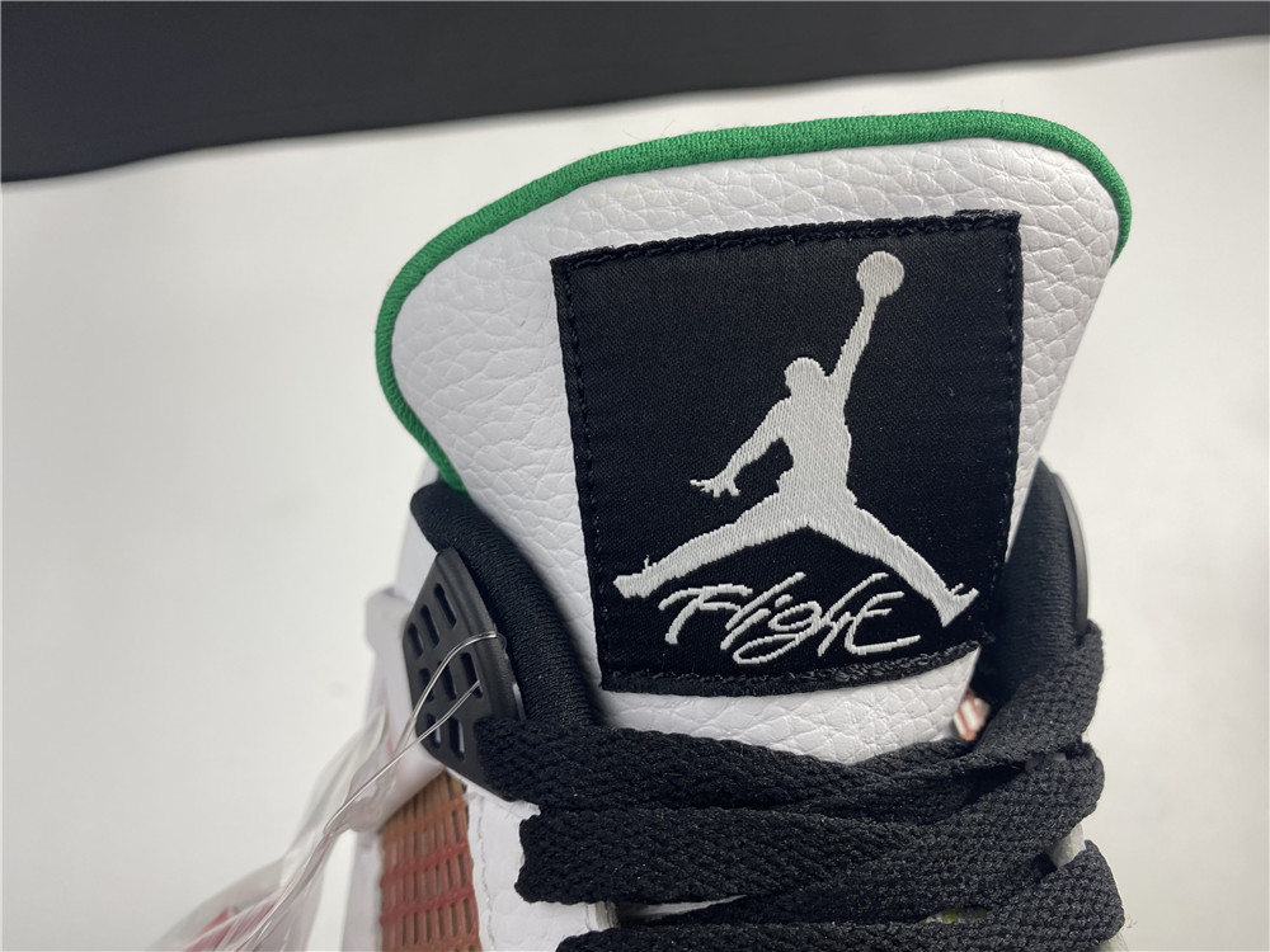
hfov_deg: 67.3
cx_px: 635
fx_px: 954
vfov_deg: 53.1
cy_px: 476
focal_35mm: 26
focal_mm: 4.25
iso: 50
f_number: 1.8
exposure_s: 1/100
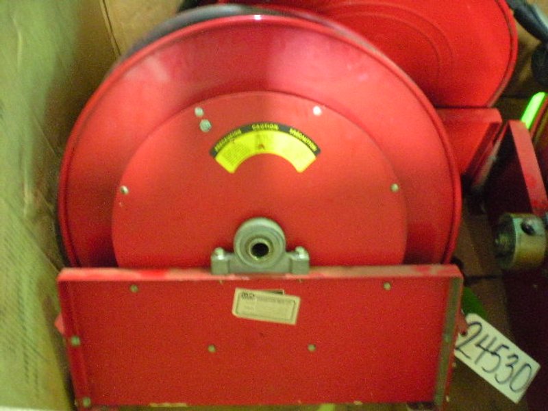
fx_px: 602
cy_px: 206
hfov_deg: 49.0
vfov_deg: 37.7
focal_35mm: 38
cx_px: 274
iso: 800
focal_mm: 6.3
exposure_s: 1/4.5
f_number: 3.1
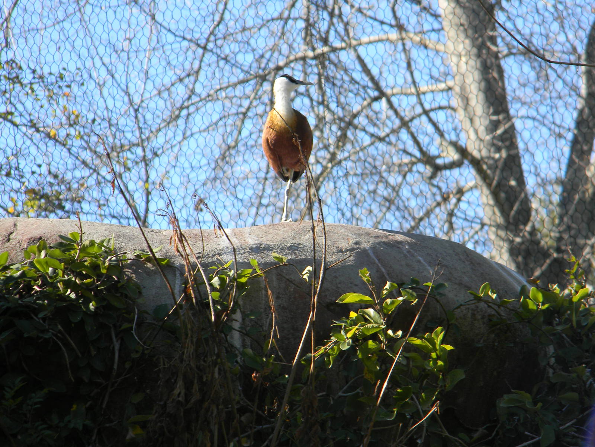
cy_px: 224
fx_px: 3885
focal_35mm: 226
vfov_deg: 6.6
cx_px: 298
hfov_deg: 8.8
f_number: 5.4
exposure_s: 1/141
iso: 80
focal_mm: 41
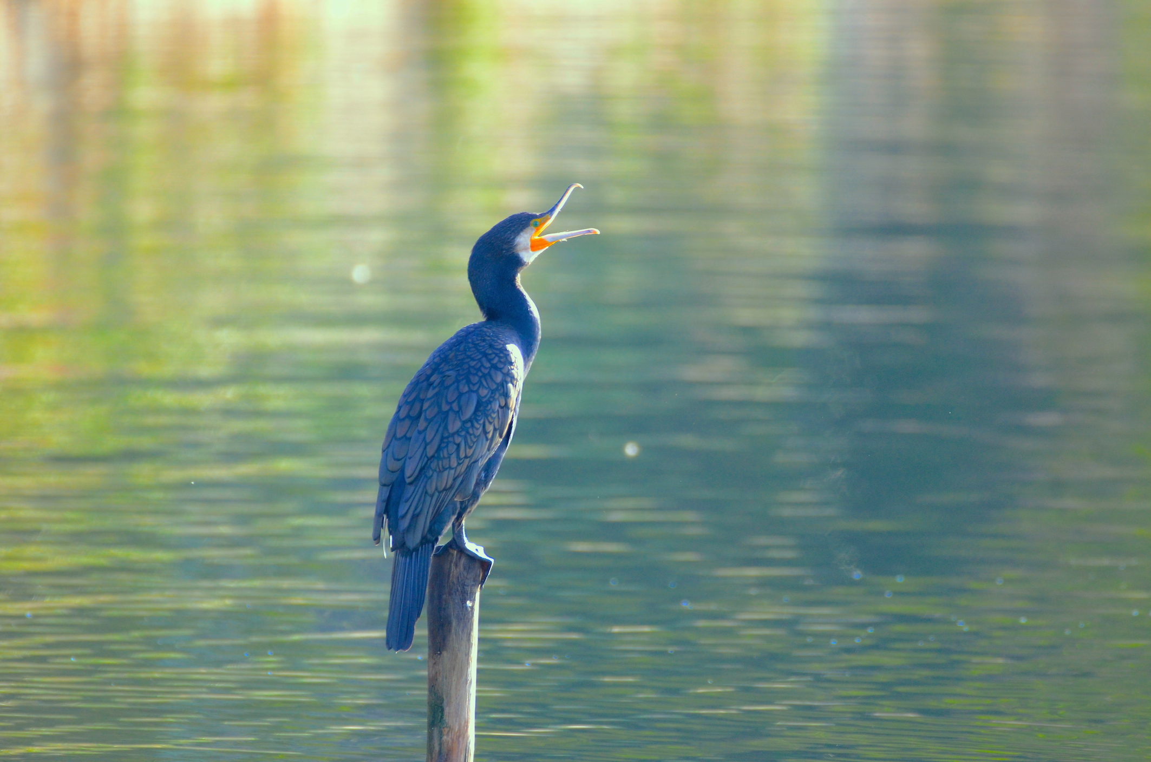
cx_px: 576
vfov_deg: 1.5
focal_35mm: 900
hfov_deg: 2.3
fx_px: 28715
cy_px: 381
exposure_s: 1/320
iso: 800
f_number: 7.1
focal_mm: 600
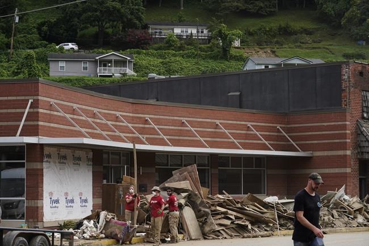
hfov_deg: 20.2
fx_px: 1035
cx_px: 184
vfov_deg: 13.5
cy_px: 123
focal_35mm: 101
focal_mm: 101
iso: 1600
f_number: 10
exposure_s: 1/1250
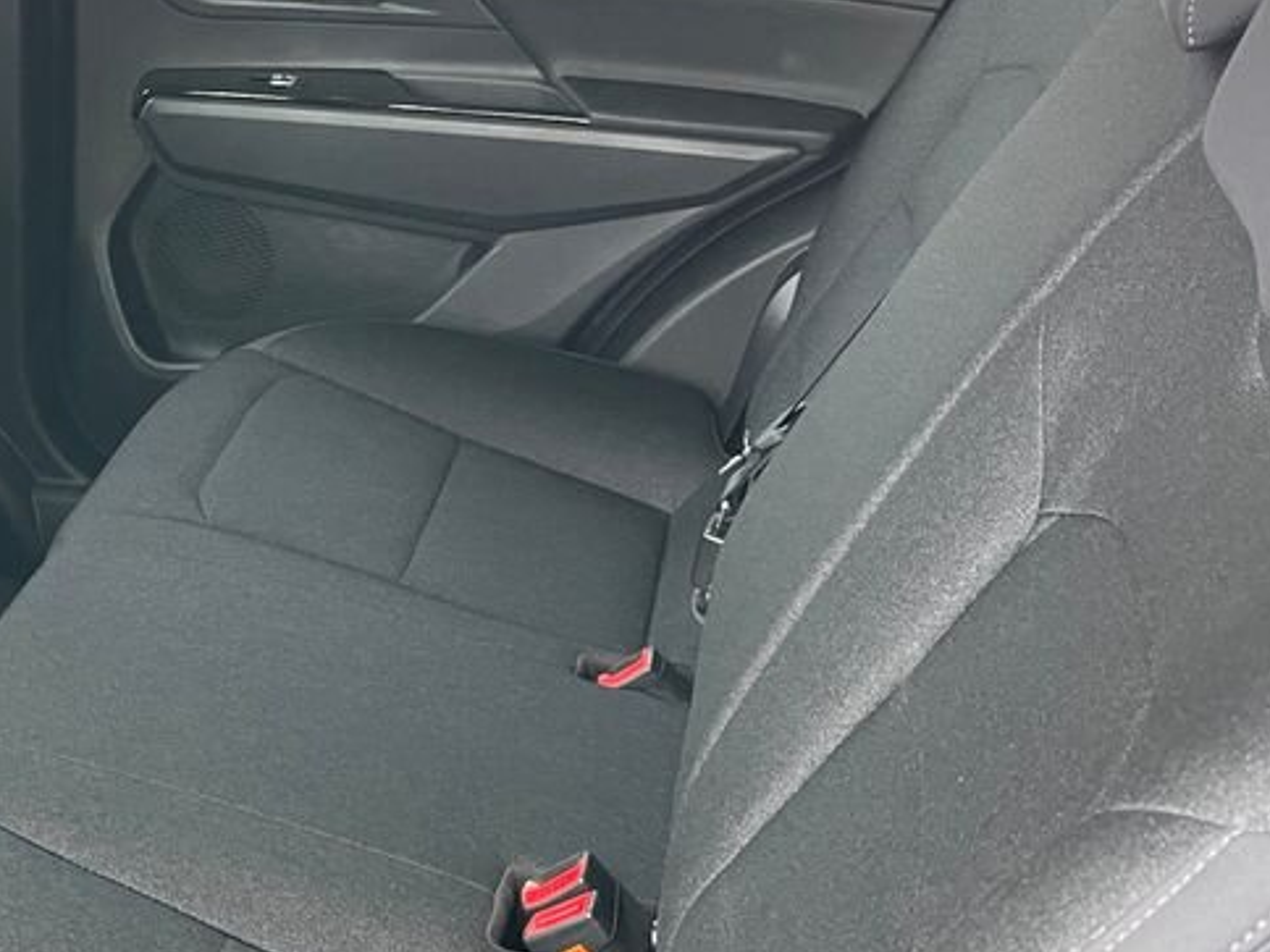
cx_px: 199
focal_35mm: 55
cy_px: 603
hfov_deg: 33.6
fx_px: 2018
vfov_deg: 26.5
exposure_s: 1/60
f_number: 1.6
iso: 320
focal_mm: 5.1
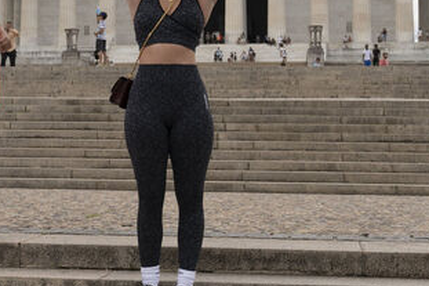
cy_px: -15
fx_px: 1072
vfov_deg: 14.9
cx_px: 161
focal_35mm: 90
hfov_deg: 22.6
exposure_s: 1/400
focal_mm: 35
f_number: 5.6
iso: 80
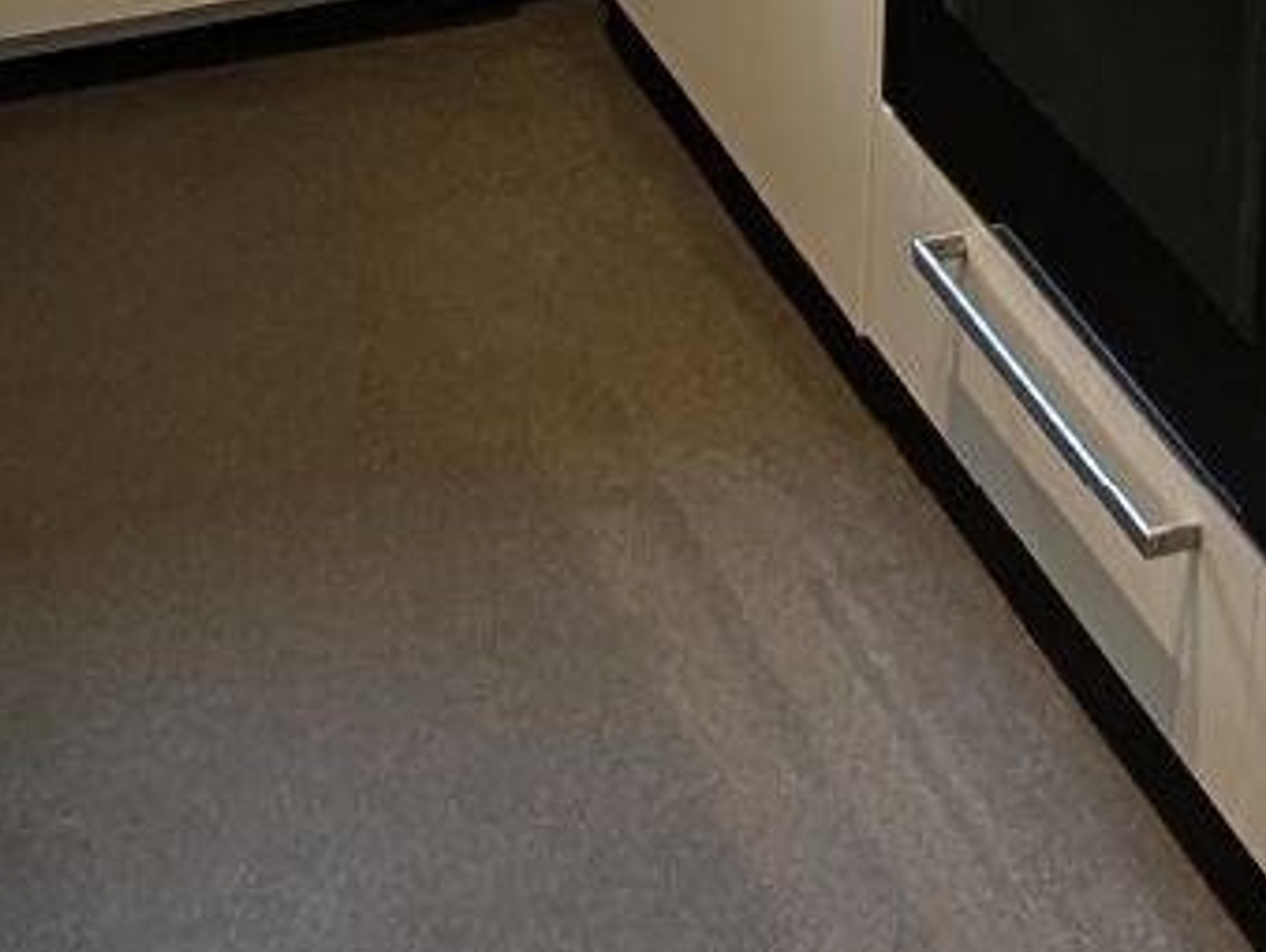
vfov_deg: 15.5
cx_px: 594
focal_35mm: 85
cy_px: -637
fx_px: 3112
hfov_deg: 23.0
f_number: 1.95
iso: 57
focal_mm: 2.23
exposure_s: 1/43.5
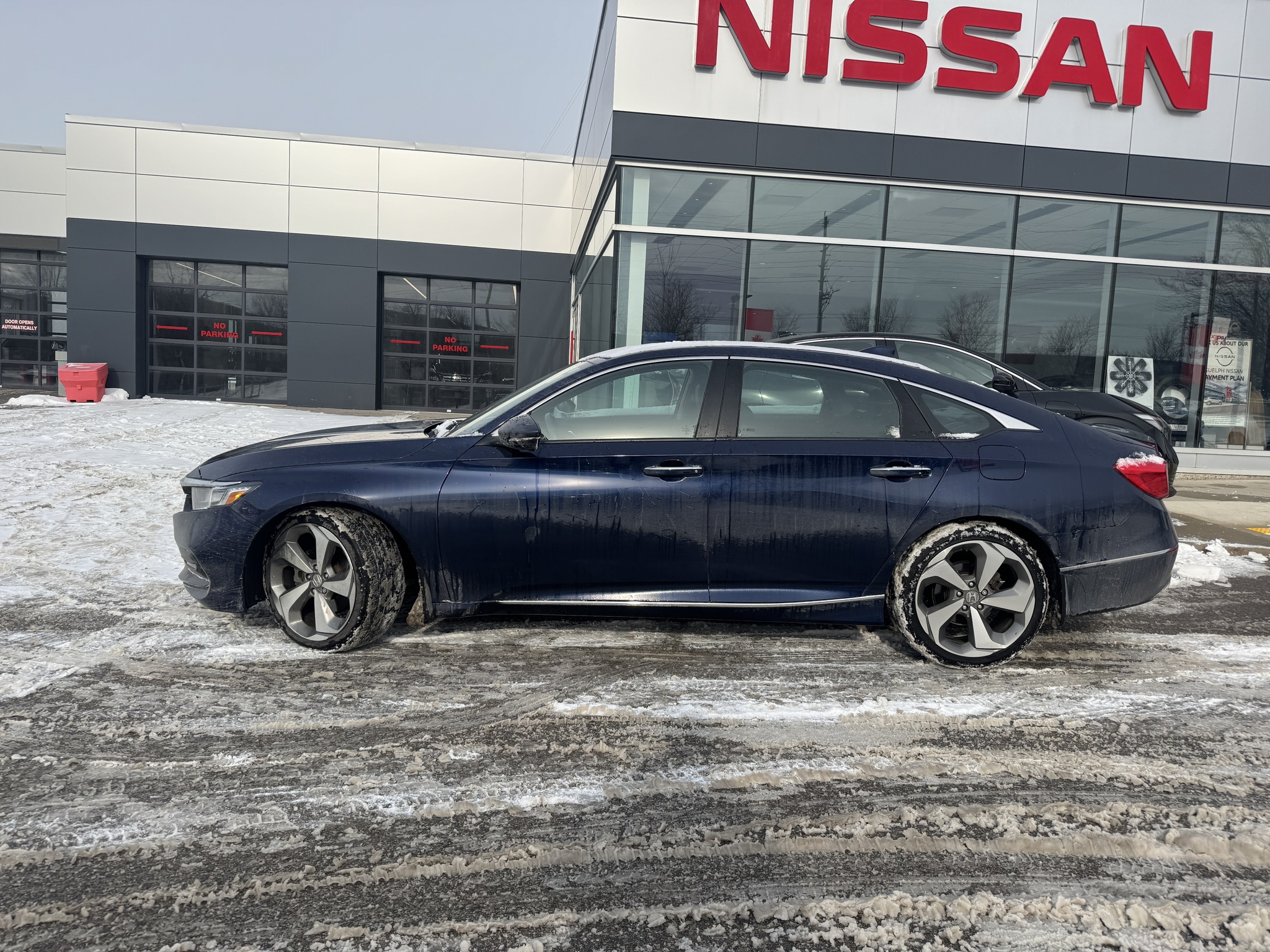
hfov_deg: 71.6
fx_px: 881
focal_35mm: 24
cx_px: 635
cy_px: 476
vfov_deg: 56.8
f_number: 1.78
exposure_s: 1/3802
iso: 80
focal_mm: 6.76
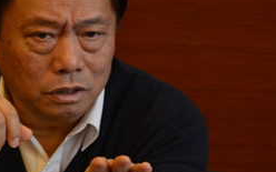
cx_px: 160
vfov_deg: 3.4
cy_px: 116
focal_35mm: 387
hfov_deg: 5.4
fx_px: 2913
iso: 1250
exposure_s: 1/60
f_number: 5.6
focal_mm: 105
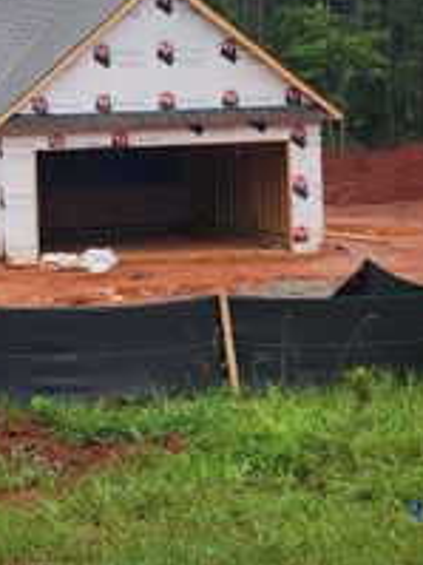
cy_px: 175
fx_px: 1256
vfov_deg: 25.2
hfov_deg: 18.1
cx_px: -99
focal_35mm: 77
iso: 12
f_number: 1.8
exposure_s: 1/492
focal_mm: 6.4
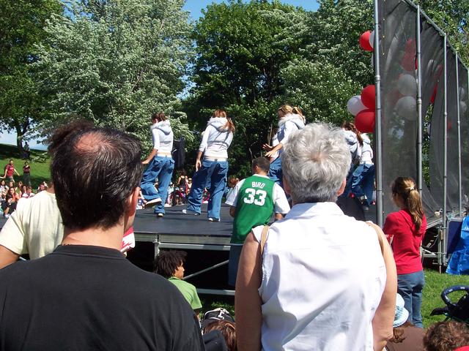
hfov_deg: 33.8
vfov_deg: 25.7
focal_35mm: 57
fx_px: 772
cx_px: 234
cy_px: 176
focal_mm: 8.6
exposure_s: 1/350
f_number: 6.7
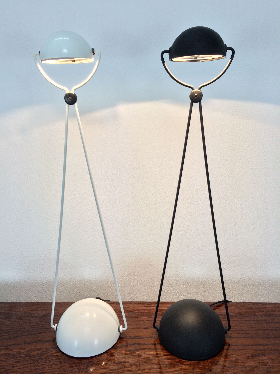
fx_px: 313
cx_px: 140
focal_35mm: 29
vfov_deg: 61.7
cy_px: 187
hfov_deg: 48.2
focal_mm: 4.15
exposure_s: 1/100
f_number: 2.2
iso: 40
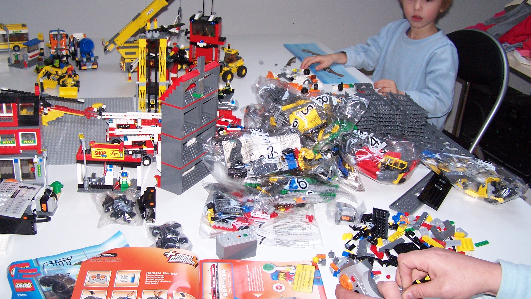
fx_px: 619
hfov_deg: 46.4
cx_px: 258
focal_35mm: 44
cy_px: 156
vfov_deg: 27.1
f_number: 2.8
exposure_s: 1/60
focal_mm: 6.3
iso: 140
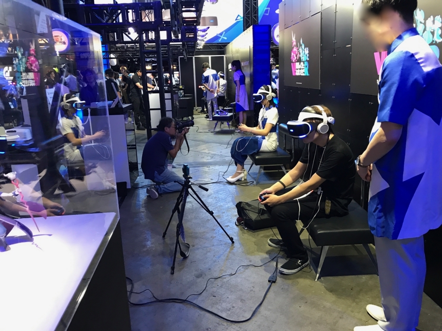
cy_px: 166
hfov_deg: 63.4
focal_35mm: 28
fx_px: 358
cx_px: 221
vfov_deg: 49.7
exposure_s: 1/17
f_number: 1.8
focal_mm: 3.99
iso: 80
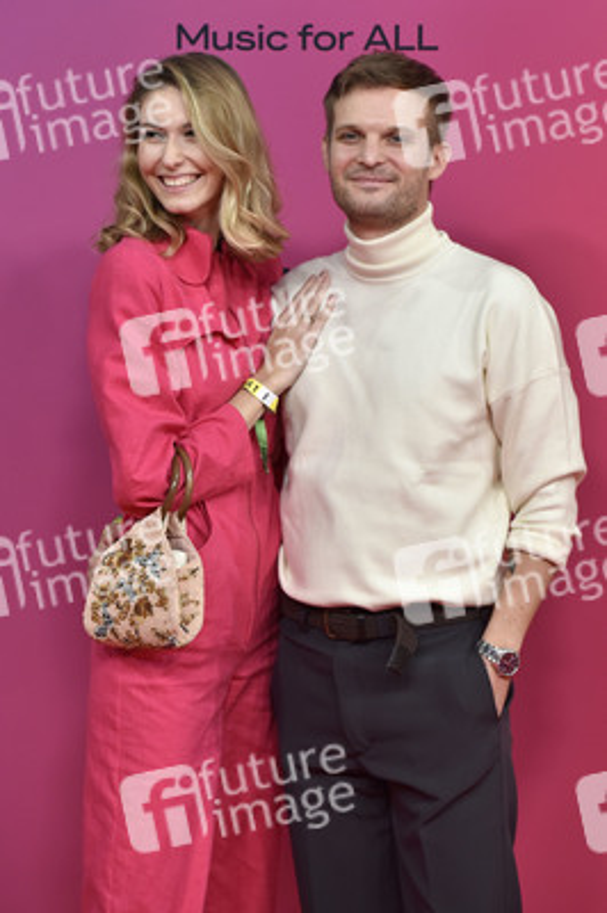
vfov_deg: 15.8
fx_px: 3293
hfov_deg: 10.5
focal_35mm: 130
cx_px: 304
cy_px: 456
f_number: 5.6
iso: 2000
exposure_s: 1/200
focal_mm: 130
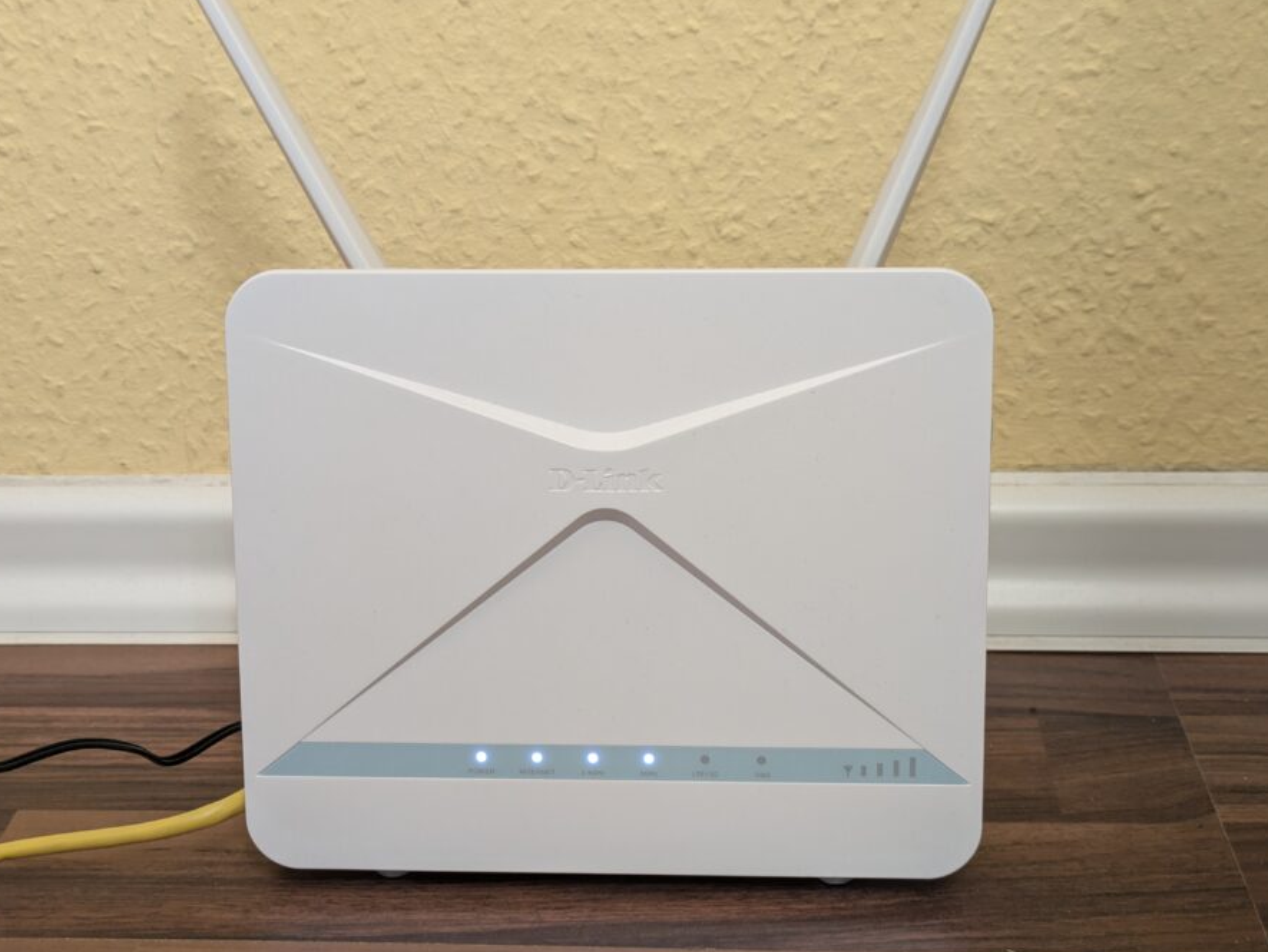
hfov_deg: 32.7
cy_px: 419
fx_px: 2163
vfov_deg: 24.8
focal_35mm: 59
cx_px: 646
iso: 81
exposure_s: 1/33.3
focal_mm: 5.43
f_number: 1.89
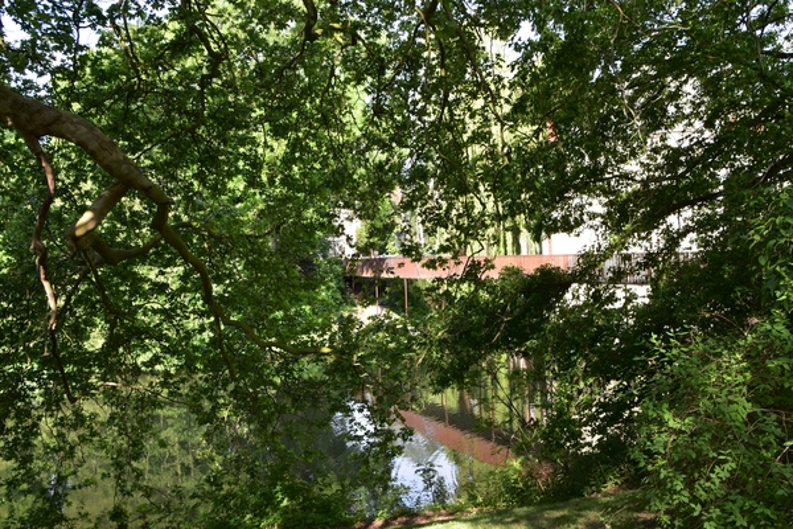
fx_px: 727
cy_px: 264
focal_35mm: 33
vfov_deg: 40.0
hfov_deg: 57.2
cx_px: 396
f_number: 10
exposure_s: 1/60
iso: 220
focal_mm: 22
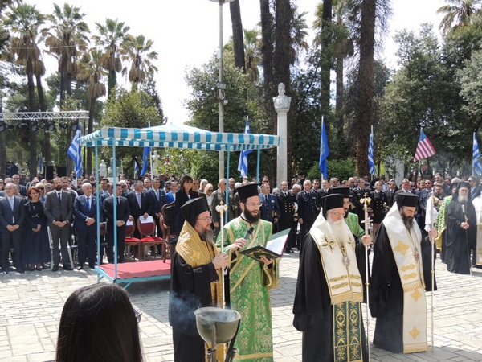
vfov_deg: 36.0
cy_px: 181
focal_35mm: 40
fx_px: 557
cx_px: 241
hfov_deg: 46.8
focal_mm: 7.1
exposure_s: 1/500
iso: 100
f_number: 3.3
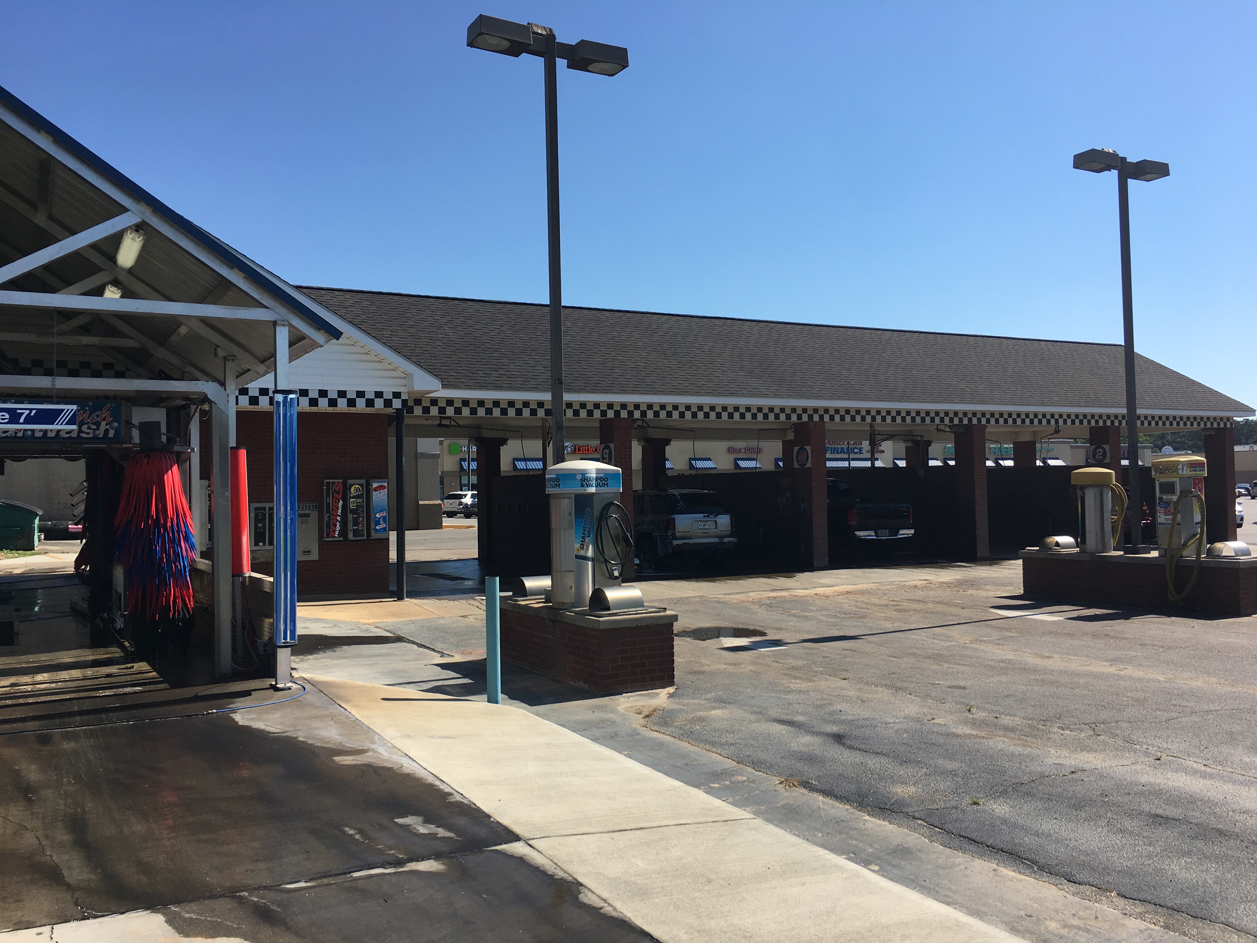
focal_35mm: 29
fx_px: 1053
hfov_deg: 61.7
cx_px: 628
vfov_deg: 48.2
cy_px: 472
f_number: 2.2
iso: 25
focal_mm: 4.15
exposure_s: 1/1789
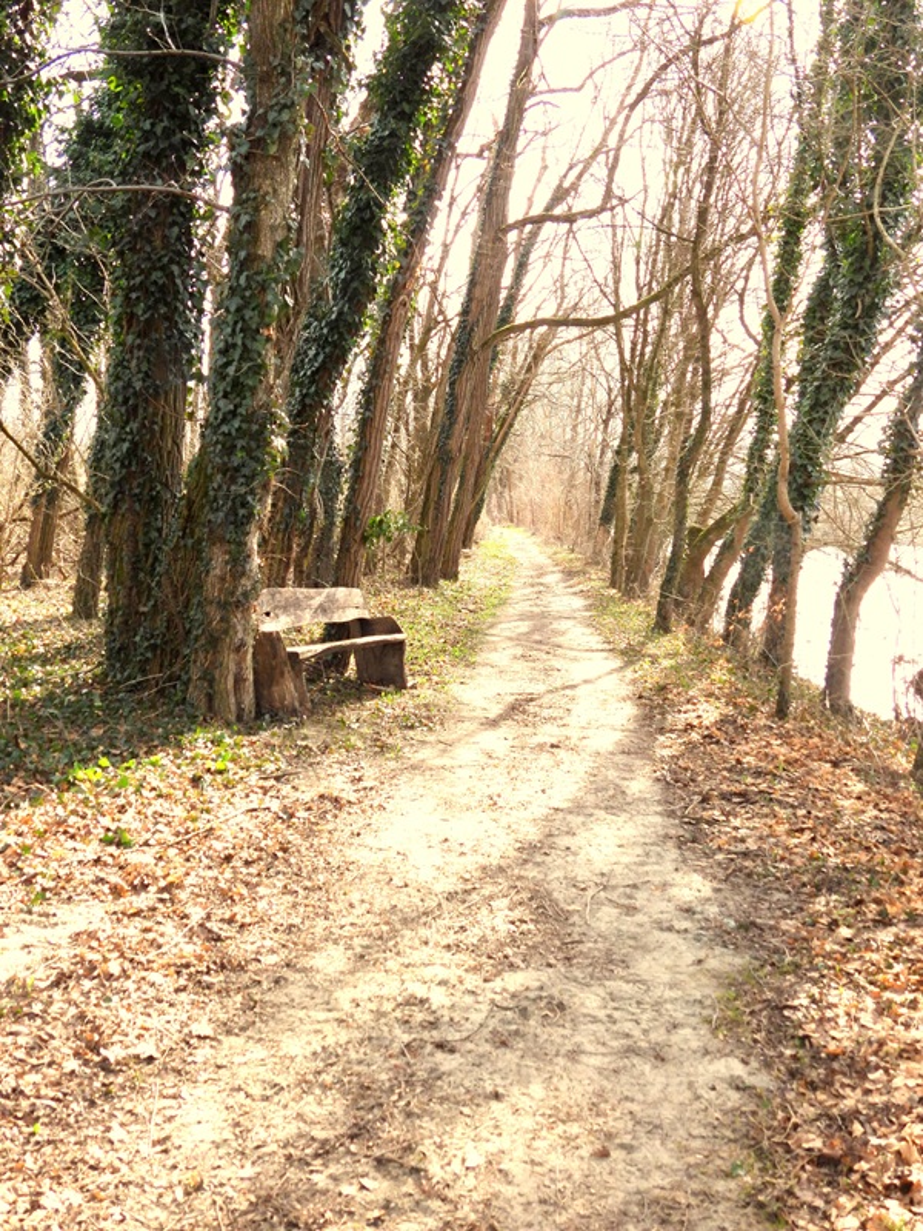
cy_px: 616
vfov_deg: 52.6
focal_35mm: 35
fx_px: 1244
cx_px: 462
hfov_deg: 40.7
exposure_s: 1/250
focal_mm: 6.2
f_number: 3.2
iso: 100
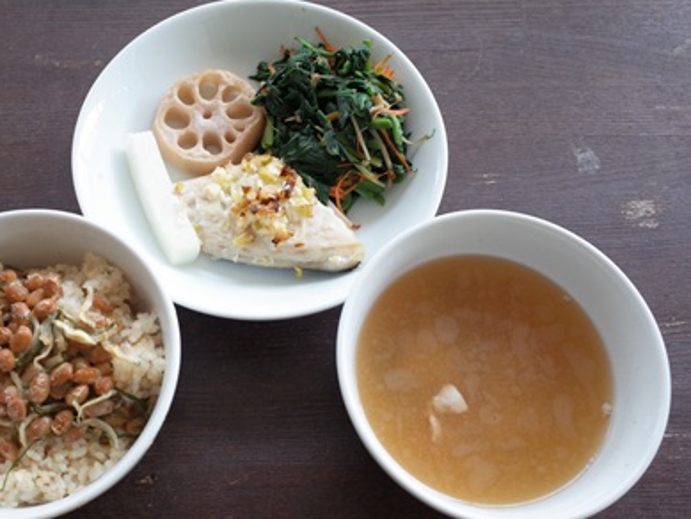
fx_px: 679
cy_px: 284
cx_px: 258
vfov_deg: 41.8
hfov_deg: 53.3
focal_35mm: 34
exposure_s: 1/30
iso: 800
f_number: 5.6
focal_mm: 18.3
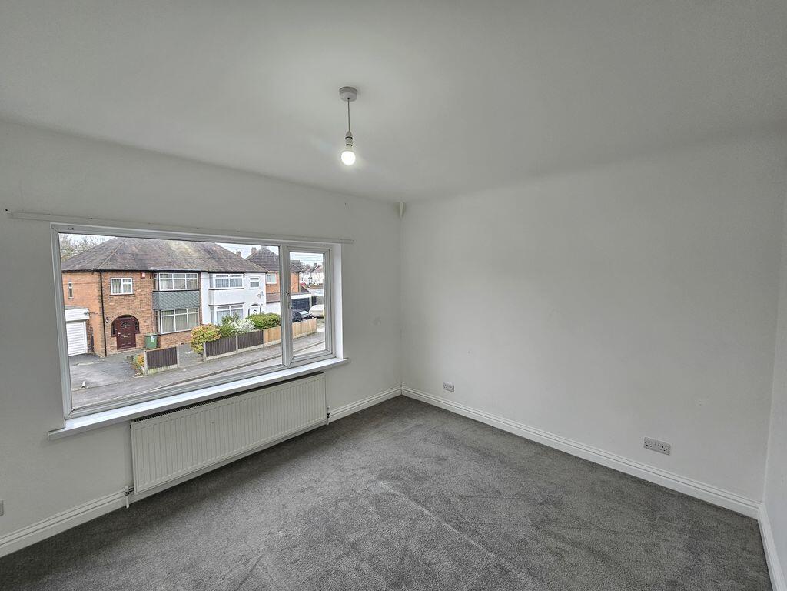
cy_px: 296
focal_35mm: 13
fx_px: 296
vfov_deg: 89.9
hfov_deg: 106.2
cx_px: 394
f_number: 2.2
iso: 50
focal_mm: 2.2
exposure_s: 1/50
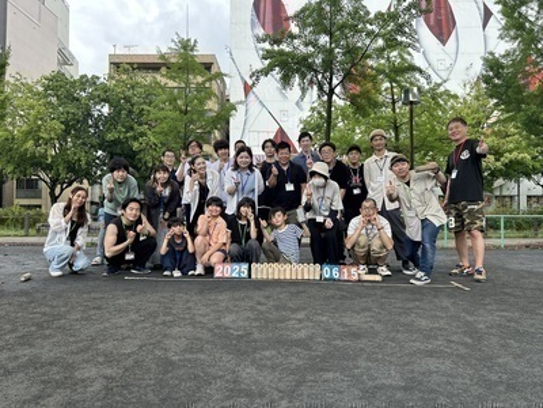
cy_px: 204
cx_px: 272
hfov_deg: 67.3
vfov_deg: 53.1
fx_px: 408
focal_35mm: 26
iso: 50
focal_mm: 5.7
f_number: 1.5
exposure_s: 1/533
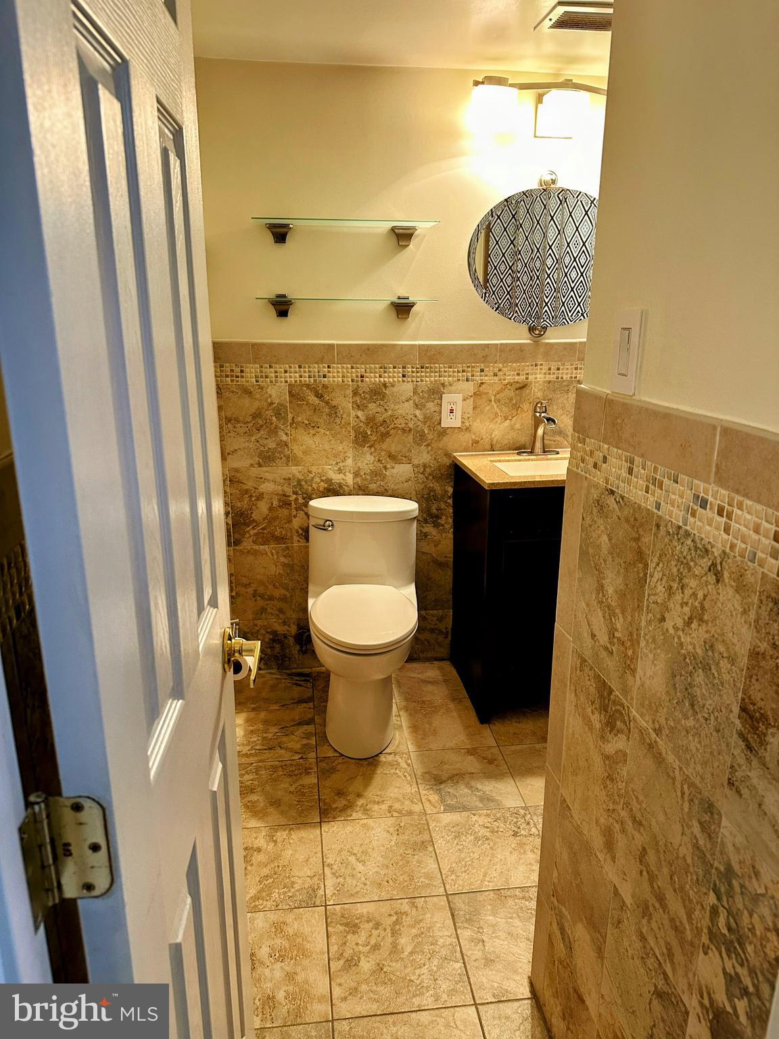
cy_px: 520
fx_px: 720
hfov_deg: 56.8
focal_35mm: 24
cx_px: 390
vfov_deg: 71.6
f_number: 1.78
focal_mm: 6.86
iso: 320
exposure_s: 1/60
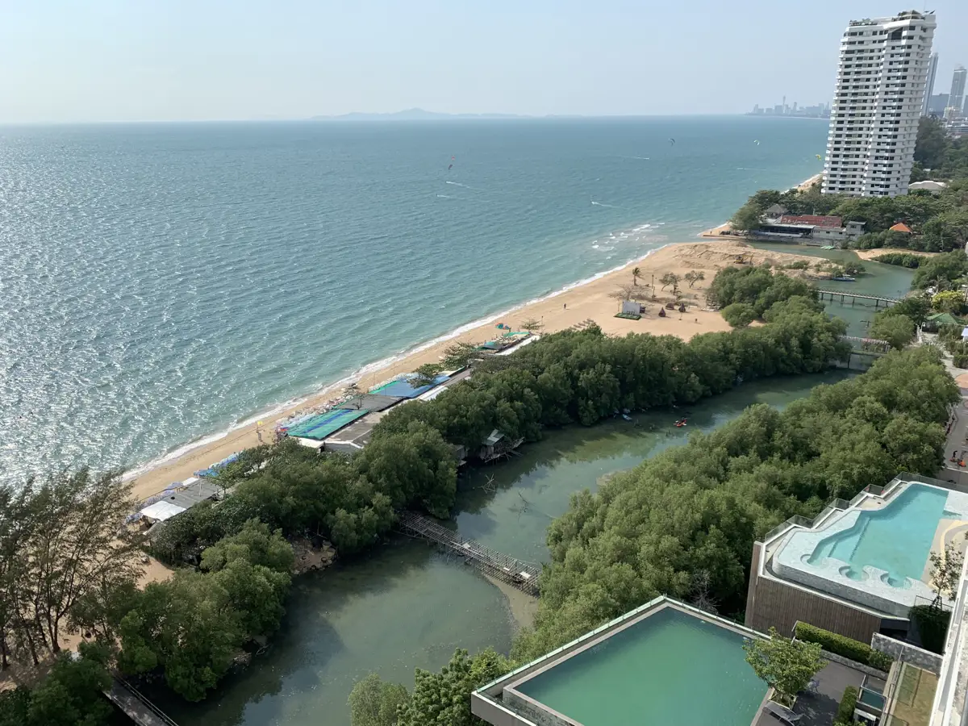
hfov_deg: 67.3
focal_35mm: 26
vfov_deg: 53.1
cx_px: 484
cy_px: 363
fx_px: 727
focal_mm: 4.25
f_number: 1.8
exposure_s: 1/3521
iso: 25
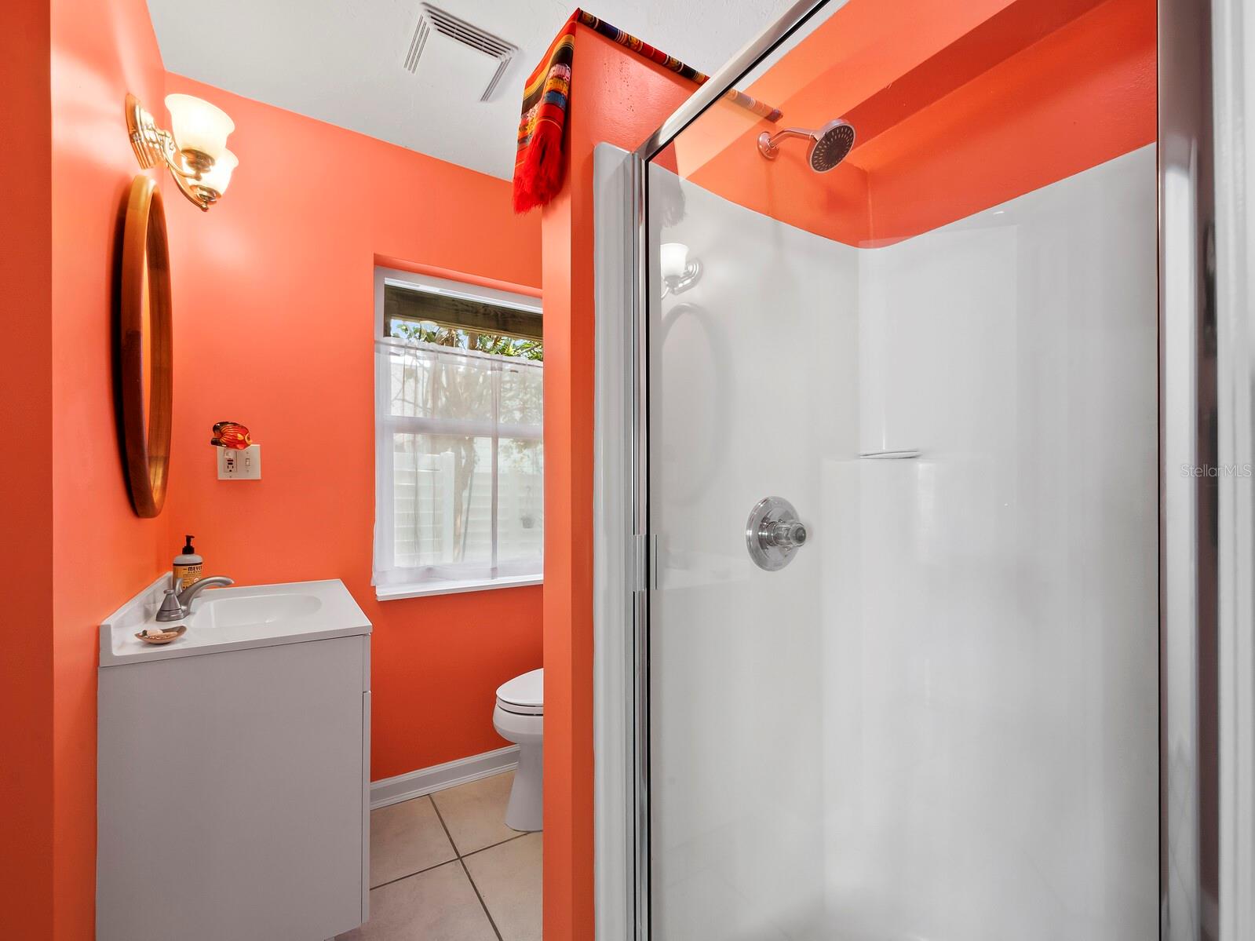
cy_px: 470
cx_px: 628
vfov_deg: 85.7
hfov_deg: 102.1
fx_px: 508
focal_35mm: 14
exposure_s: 1/2
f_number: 11
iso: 400
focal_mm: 7
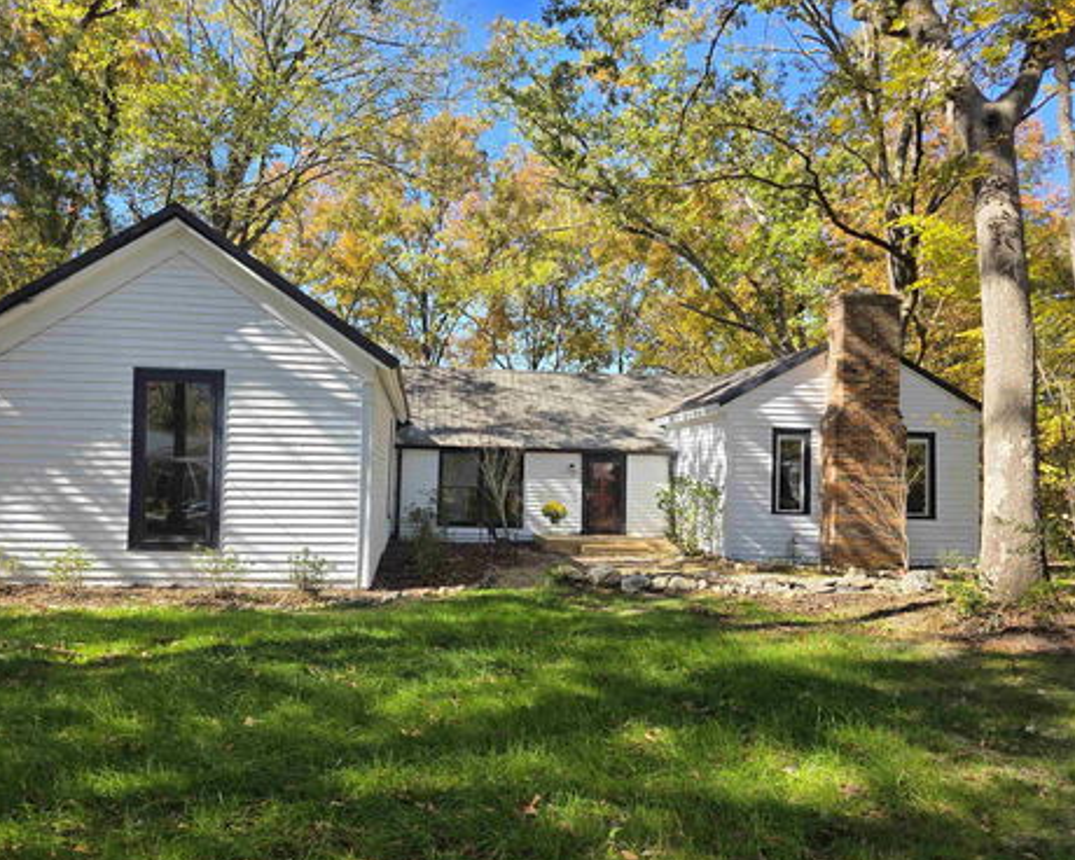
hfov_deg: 68.0
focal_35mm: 25
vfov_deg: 56.8
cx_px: 495
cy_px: 444
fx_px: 795
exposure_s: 1/1904
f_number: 1.7
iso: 80
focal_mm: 6.3
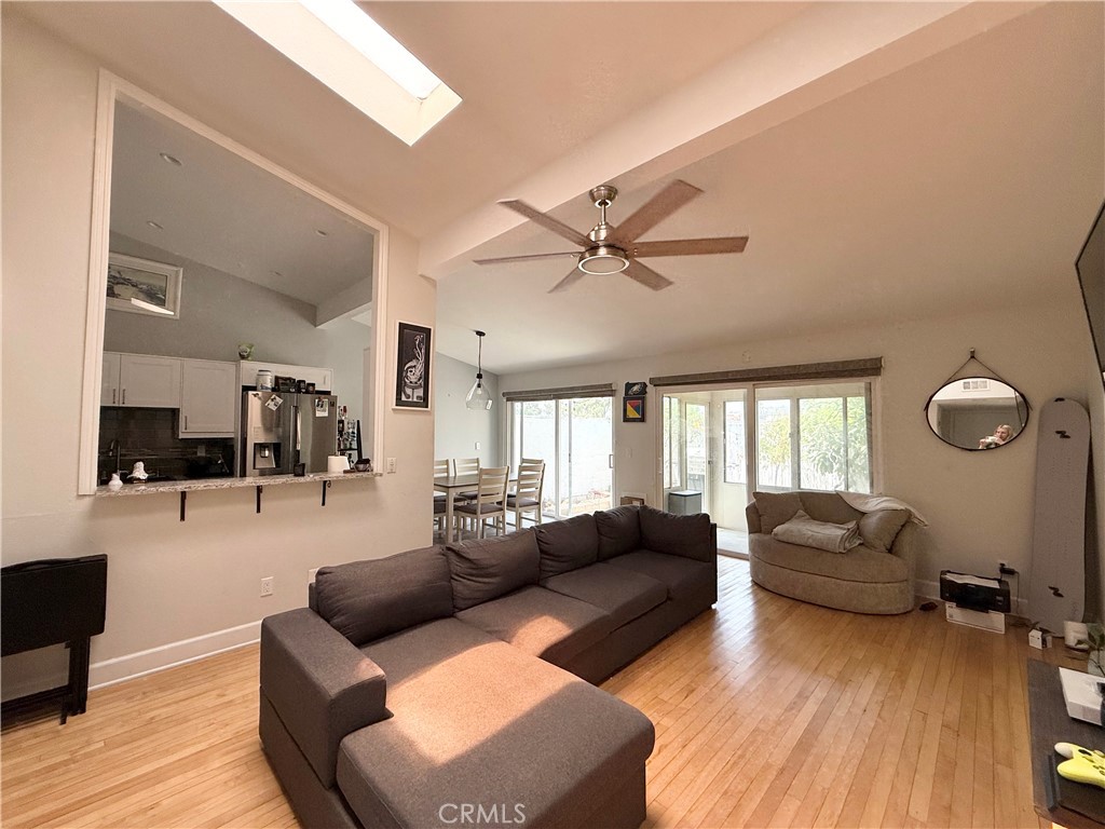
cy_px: 414
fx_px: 447
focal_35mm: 14
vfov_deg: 85.7
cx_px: 552
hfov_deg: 102.1
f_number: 2.2
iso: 64
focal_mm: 2.22
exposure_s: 1/141
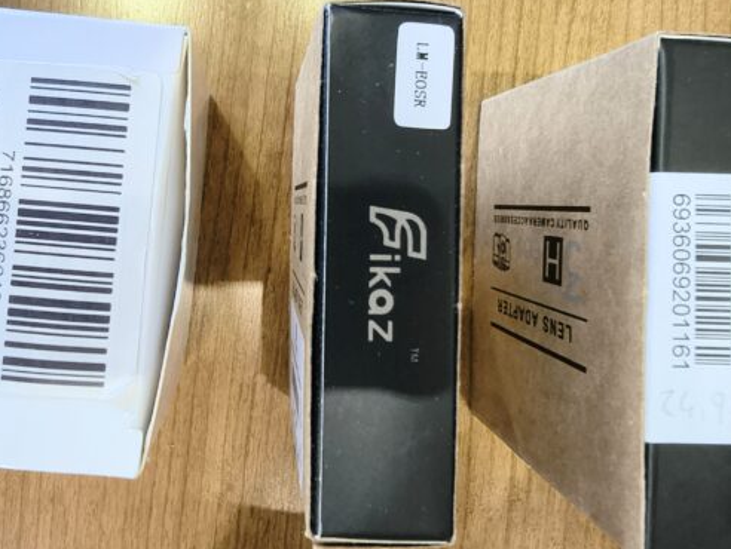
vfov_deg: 55.0
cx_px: 371
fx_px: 528
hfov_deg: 69.3
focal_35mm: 25
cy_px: 268
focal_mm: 1.83
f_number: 2
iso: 674
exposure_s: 1/33.3
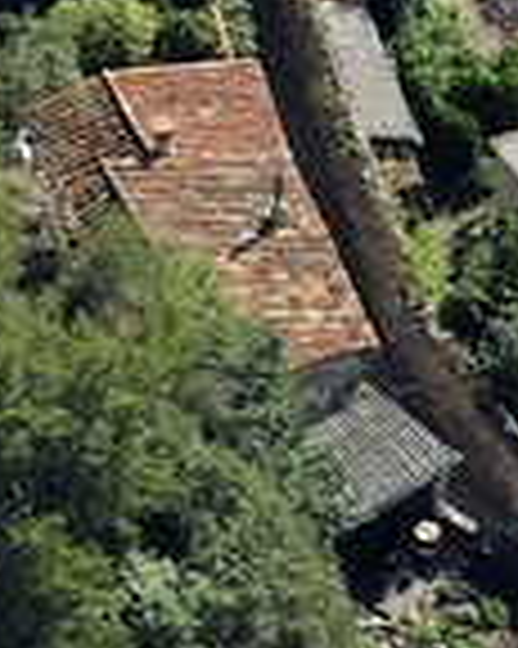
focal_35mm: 1721
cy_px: -1732
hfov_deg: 0.9
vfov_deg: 1.1
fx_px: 33015
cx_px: -2162
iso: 200
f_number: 4.5
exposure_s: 1/1000
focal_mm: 165
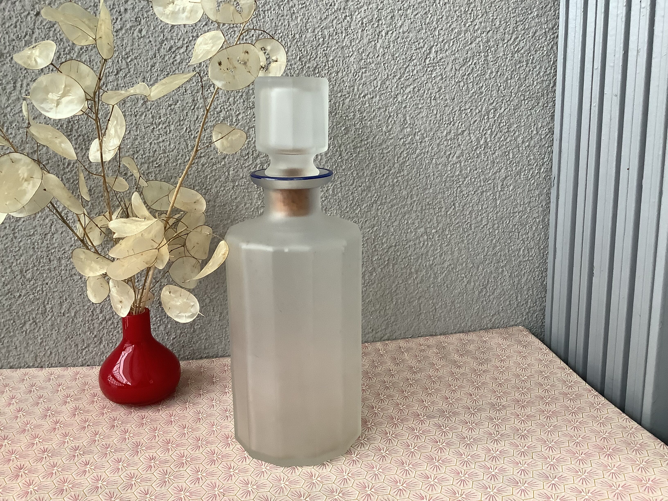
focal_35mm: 31
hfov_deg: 58.4
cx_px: 334
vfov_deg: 45.4
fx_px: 598
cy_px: 250
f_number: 2.4
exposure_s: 1/60
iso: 125
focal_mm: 3.3
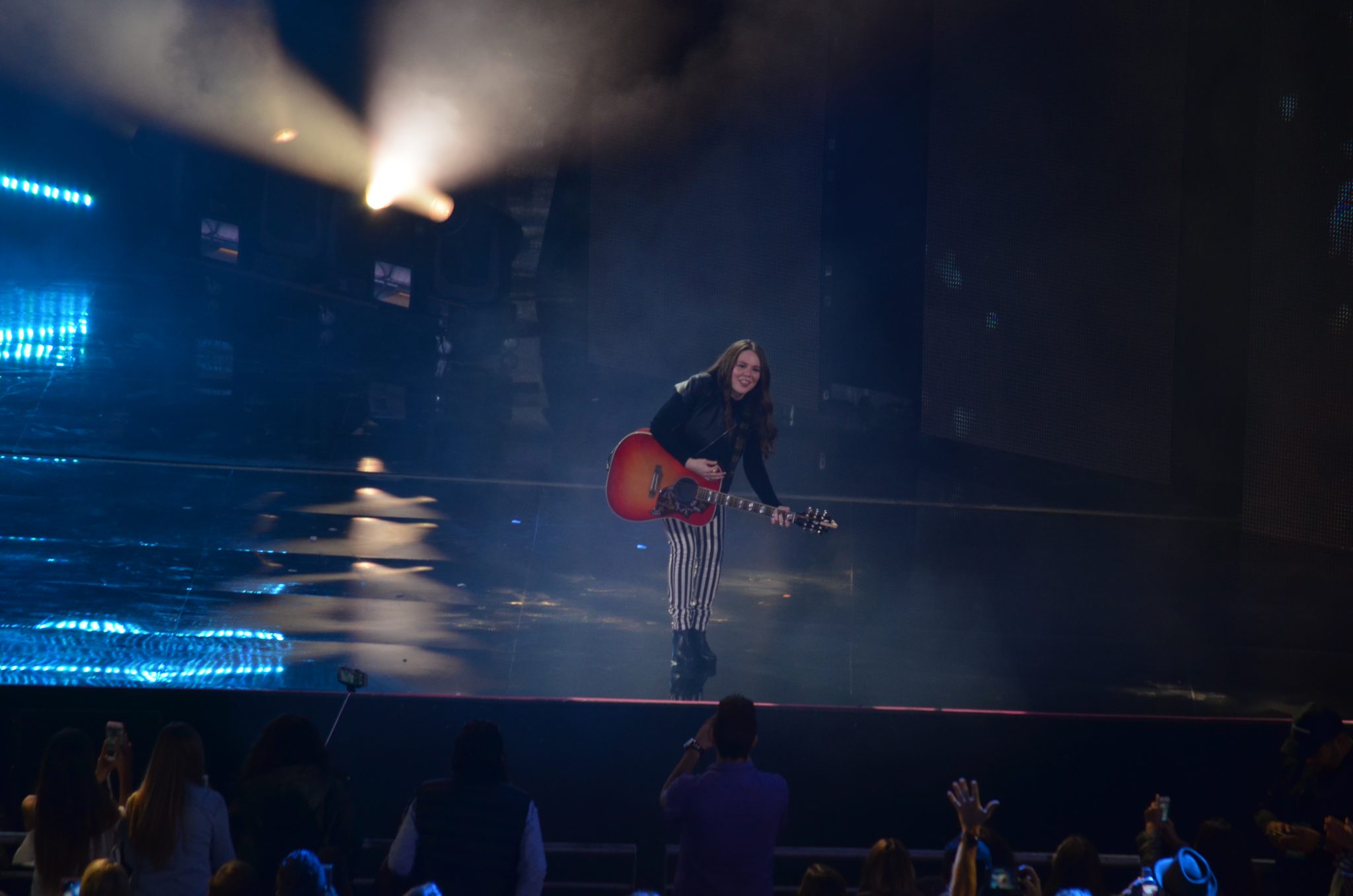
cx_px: 676
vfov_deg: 4.6
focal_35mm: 300
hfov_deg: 6.9
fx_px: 11250
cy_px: 448
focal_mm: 200
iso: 800
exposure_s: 1/125
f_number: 5.6
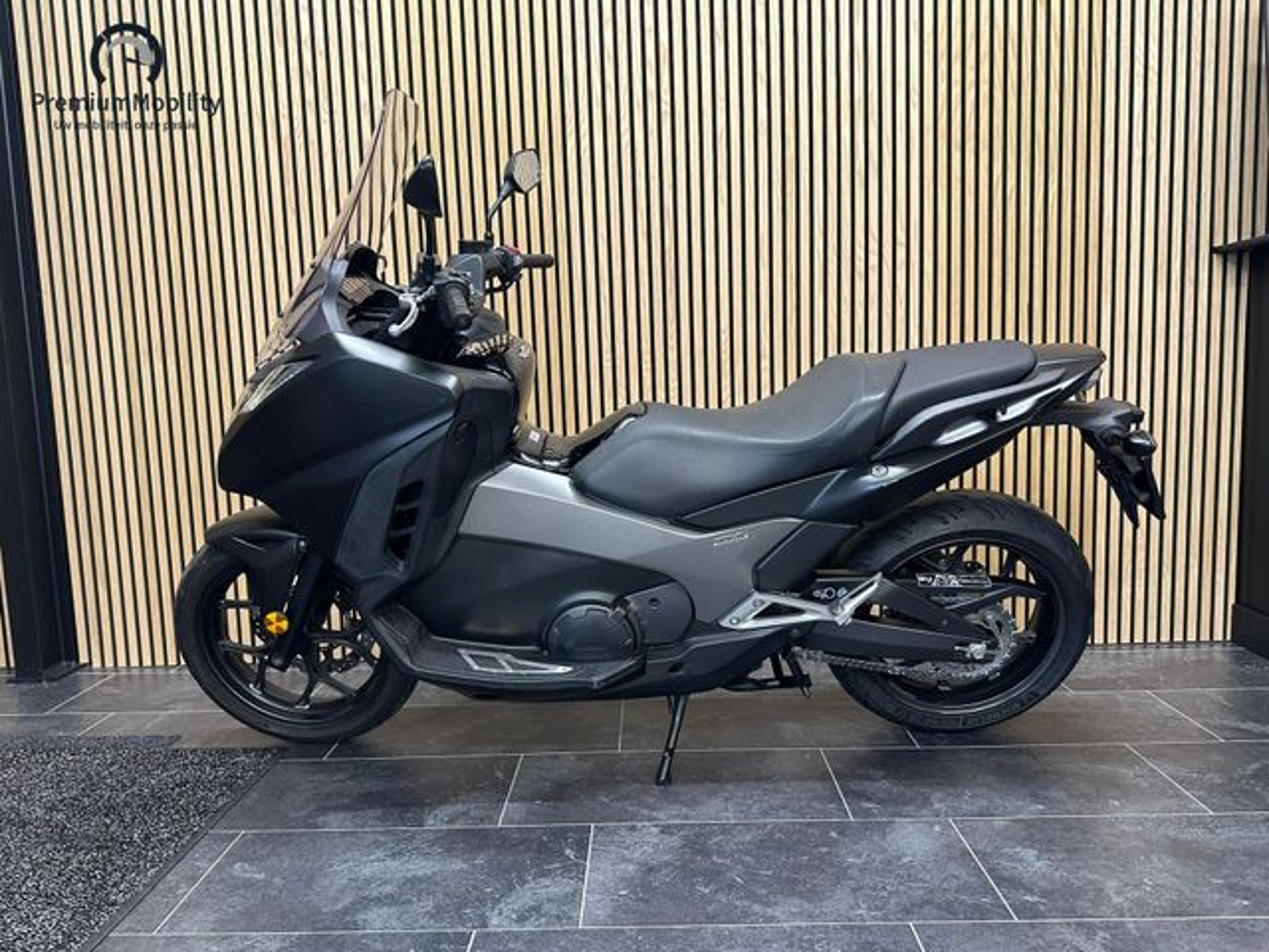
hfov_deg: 71.6
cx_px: 634
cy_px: 476
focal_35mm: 24
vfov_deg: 56.8
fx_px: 880
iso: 160
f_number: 1.78
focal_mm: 6.86
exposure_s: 1/50
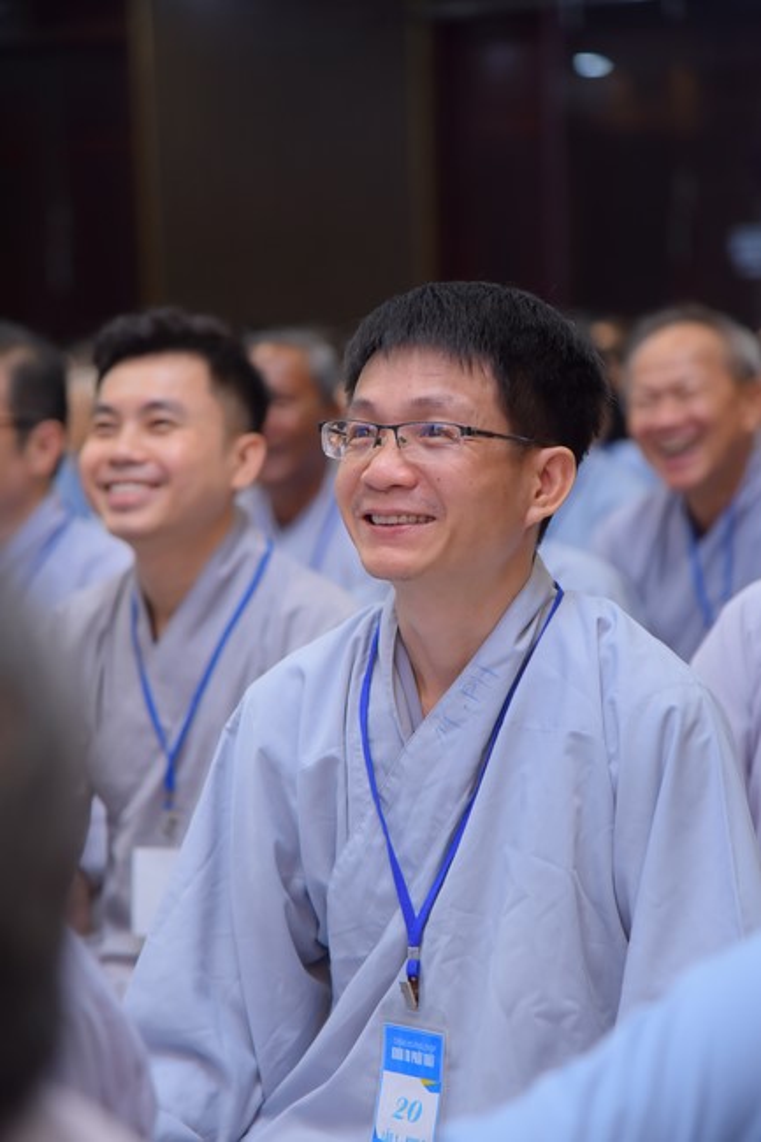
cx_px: 380
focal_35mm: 120
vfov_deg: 17.1
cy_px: 571
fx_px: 3807
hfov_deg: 11.4
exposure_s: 1/160
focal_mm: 120
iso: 1250
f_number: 4
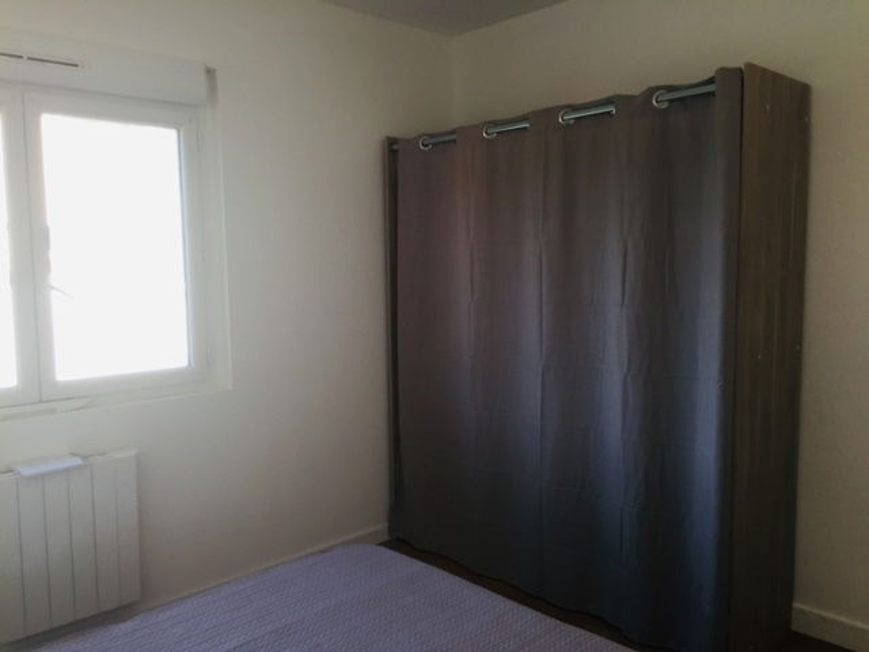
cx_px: 434
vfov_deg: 48.2
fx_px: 728
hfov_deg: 61.7
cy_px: 326
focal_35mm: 29
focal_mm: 4.15
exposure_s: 1/100
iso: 40
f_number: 2.2
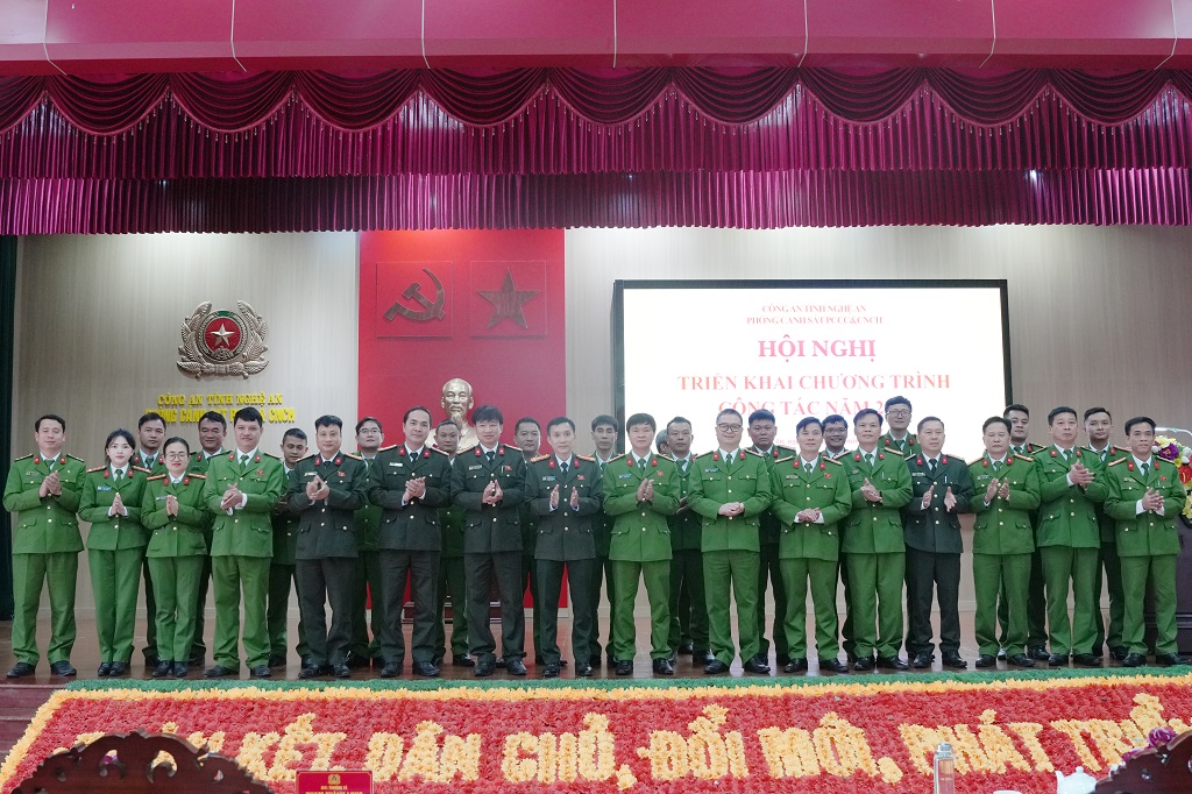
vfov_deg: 36.8
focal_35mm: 36
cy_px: 397
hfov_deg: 53.1
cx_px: 596
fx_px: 1192
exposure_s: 1/80
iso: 1600
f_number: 5
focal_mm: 24
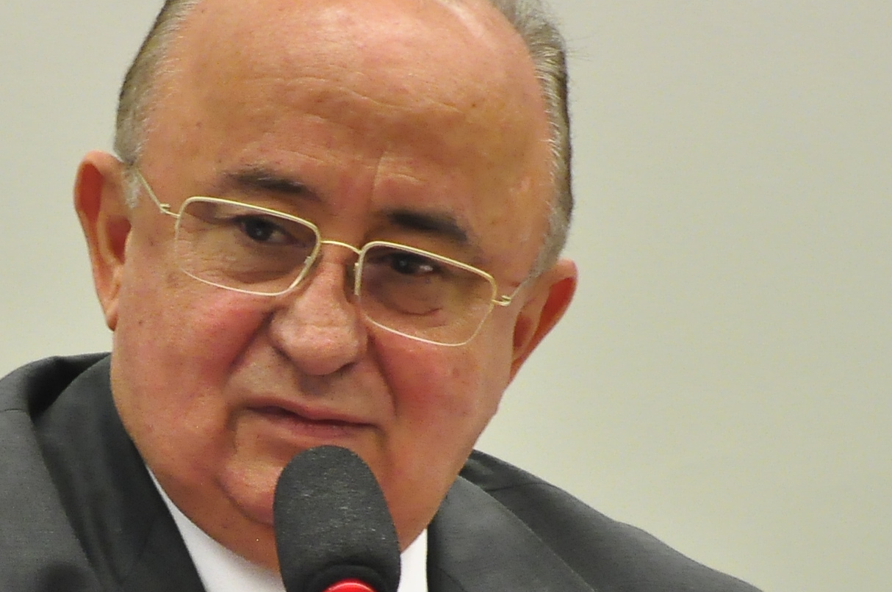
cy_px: 673
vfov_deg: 1.8
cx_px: 206
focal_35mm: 755
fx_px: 18682
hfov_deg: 2.7
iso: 1600
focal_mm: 190
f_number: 5.3
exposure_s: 1/180
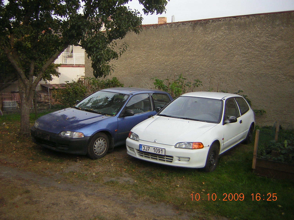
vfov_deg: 39.7
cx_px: 147
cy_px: 110
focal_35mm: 36
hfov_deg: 51.4
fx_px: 306
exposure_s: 1/288
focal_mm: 4.7
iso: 50
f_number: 2.6
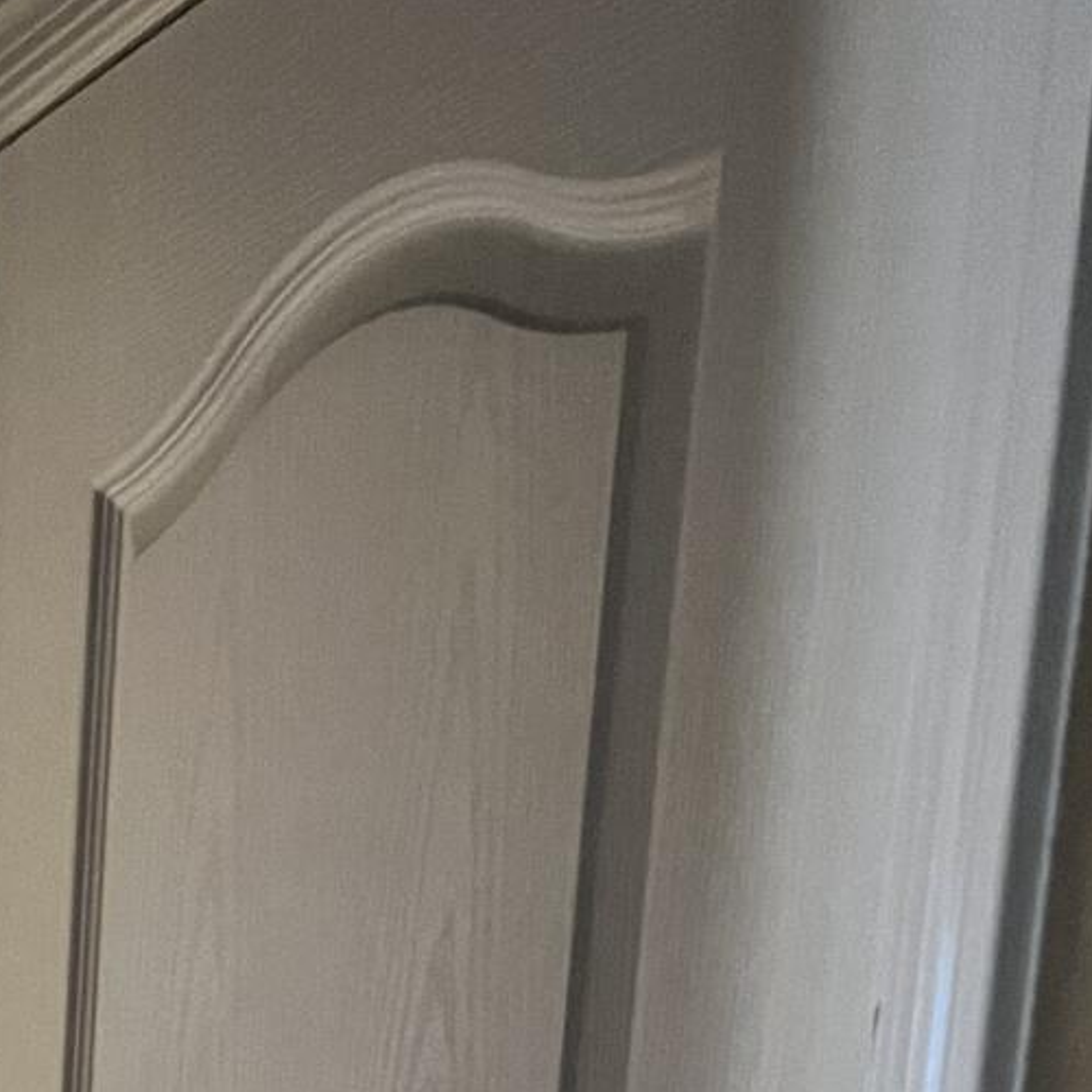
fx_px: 3284
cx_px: -229
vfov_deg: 15.3
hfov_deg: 17.9
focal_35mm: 92
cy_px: 2164
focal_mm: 5.7
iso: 400
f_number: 1.5
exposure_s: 1/60
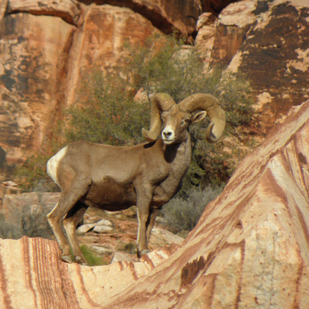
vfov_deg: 2.6
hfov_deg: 2.6
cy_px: 159
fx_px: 6736
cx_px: 109
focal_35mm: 667
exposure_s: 1/500
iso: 100
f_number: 5
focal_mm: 82.11
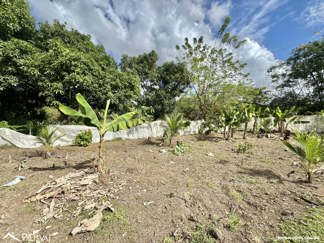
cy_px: 122
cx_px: 162
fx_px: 131
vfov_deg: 85.7
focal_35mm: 14
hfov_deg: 102.1
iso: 50
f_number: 2.2
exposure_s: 1/1395
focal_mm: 2.22
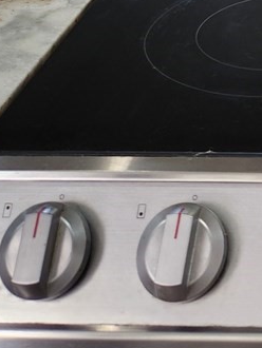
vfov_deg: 15.0
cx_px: 475
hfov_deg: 12.6
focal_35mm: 107
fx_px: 1078
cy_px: -345
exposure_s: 1/120
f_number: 1.8
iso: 80
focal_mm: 5.4
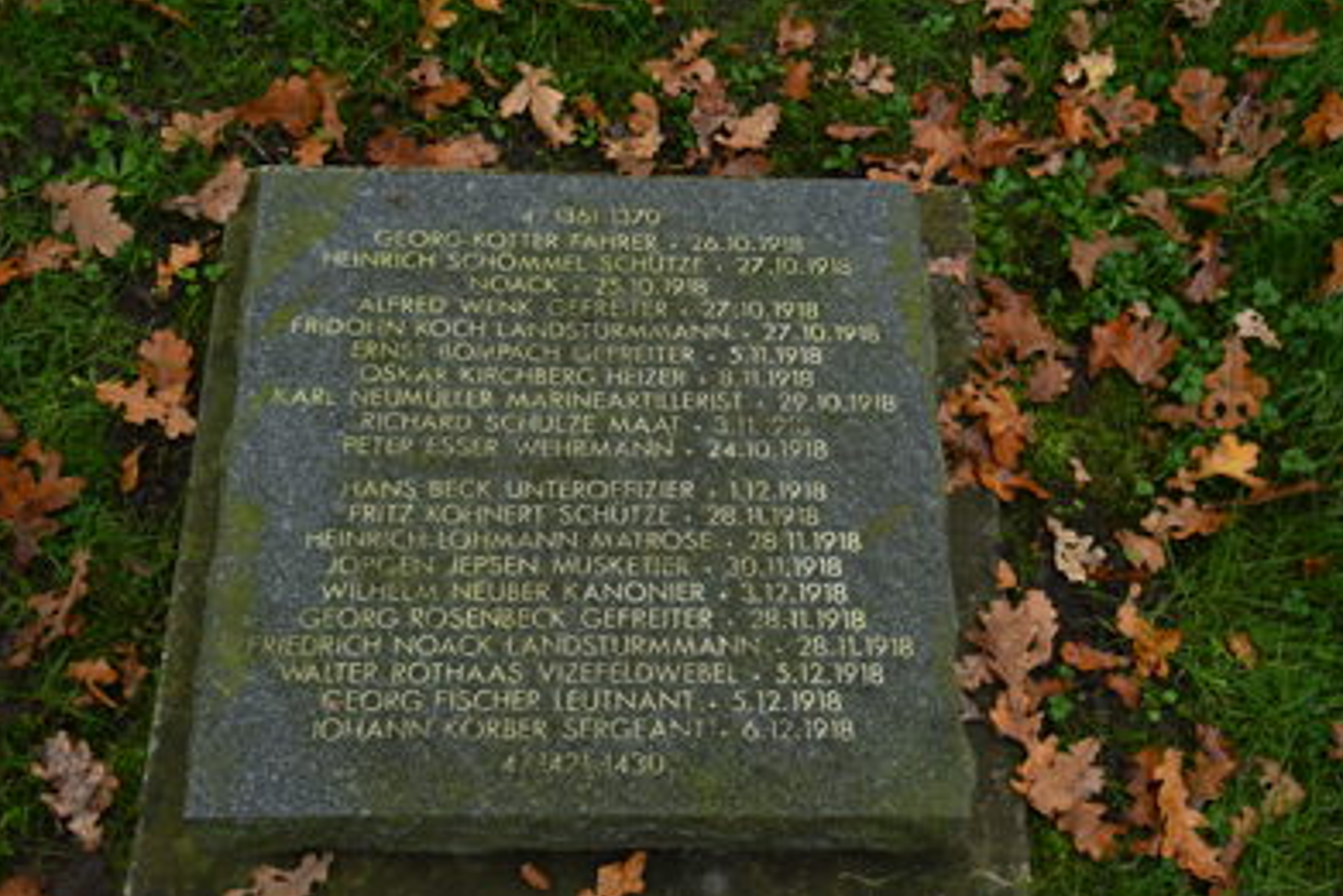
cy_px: 441
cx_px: 673
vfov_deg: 28.7
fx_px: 1754
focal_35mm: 47
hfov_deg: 41.9
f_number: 4
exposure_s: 1/80
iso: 1000
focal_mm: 31
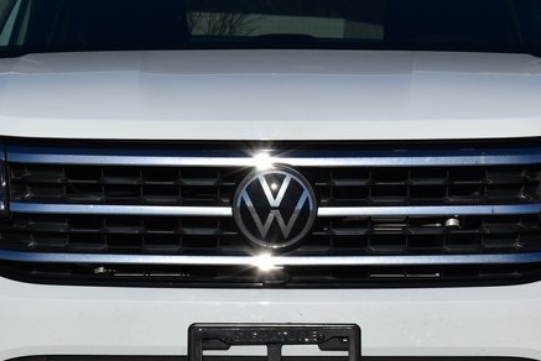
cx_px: 282
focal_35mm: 193
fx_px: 2905
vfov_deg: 7.1
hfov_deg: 10.6
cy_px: 217
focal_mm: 55
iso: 200
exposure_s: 1/640
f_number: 11
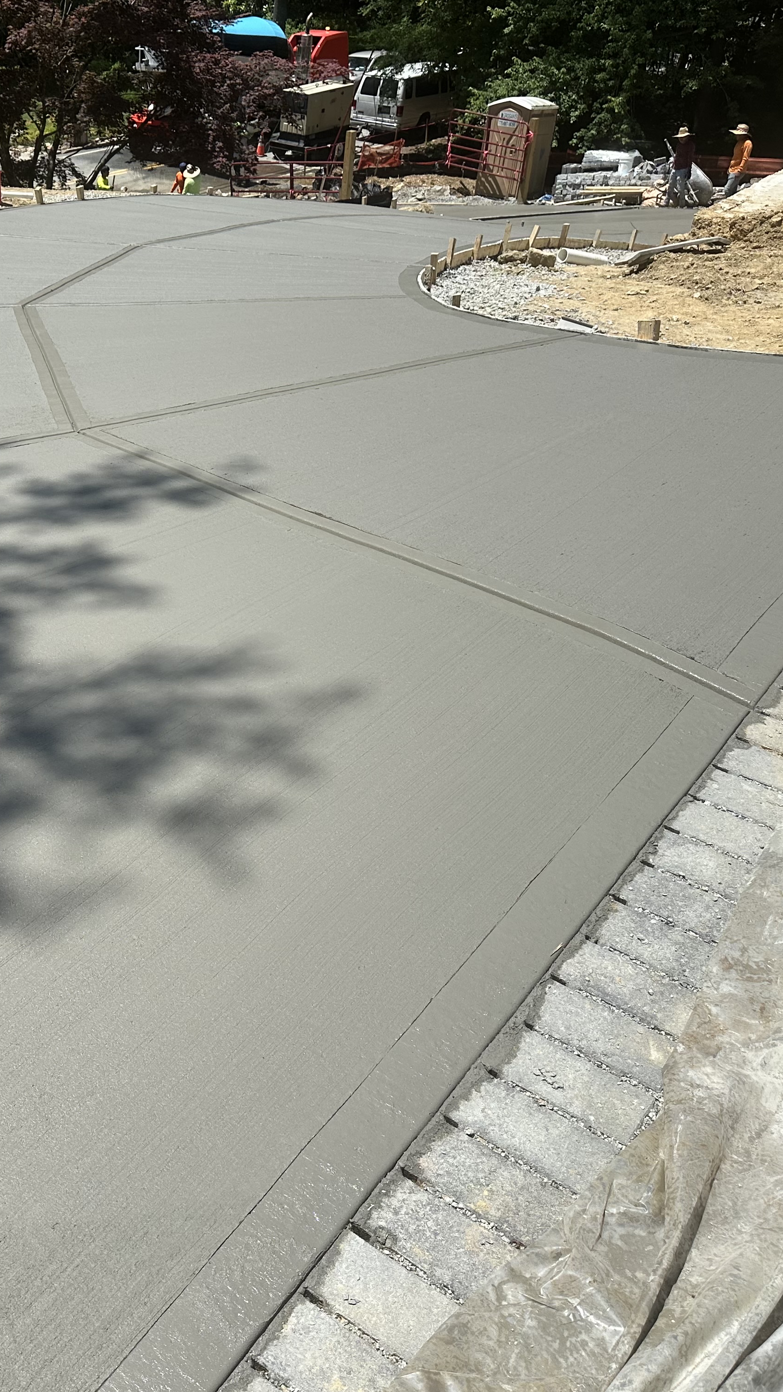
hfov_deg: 32.0
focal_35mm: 35
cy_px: 696
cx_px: 68
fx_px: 1292
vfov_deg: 56.6
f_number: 1.78
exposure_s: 1/5525
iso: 80
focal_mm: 6.86
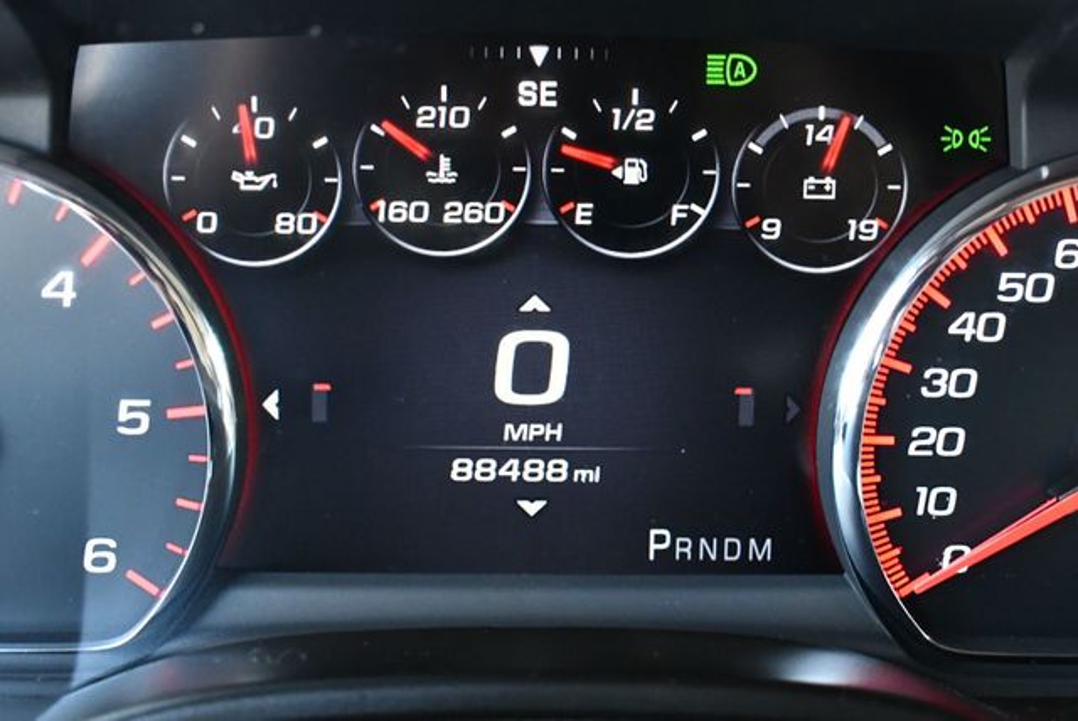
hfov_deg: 26.6
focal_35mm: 76
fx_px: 2278
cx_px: 539
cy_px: 360
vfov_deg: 18.0
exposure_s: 1/100
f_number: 4.8
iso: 3200
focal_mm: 38
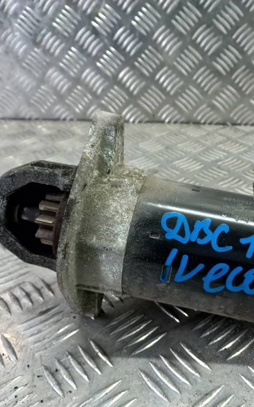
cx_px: 185
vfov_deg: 54.0
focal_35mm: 36
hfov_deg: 34.7
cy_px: 203
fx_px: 399
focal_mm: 4.6
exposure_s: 1/50
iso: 100
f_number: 1.8
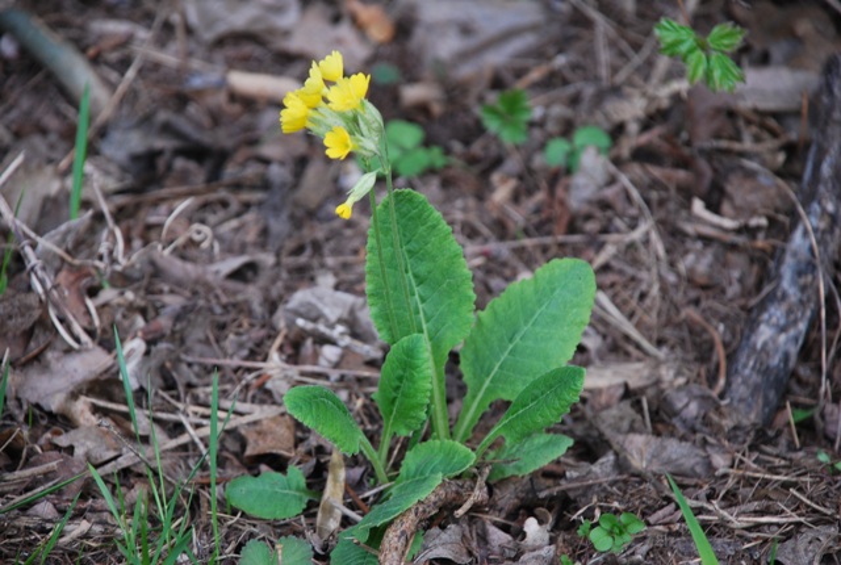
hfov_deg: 10.1
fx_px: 4742
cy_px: 282
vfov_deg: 6.8
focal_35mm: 202
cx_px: 420
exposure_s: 1/125
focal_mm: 135
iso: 400
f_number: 5.6
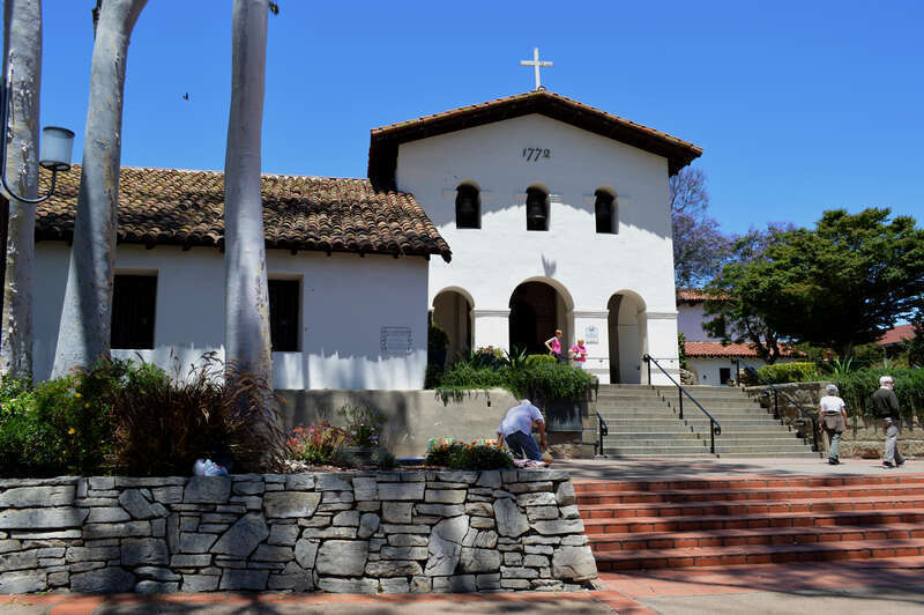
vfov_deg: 47.9
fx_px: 692
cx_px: 462
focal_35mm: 27
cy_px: 308
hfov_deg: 67.4
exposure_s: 1/200
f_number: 7.1
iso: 100
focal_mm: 18
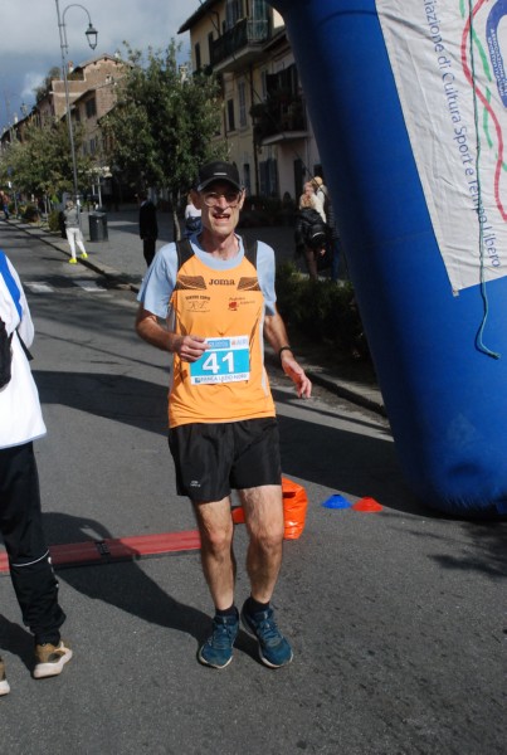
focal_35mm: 52
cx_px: 254
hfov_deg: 25.9
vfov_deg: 37.8
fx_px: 1103
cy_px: 378
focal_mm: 35
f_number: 9
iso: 1000
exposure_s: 1/2000
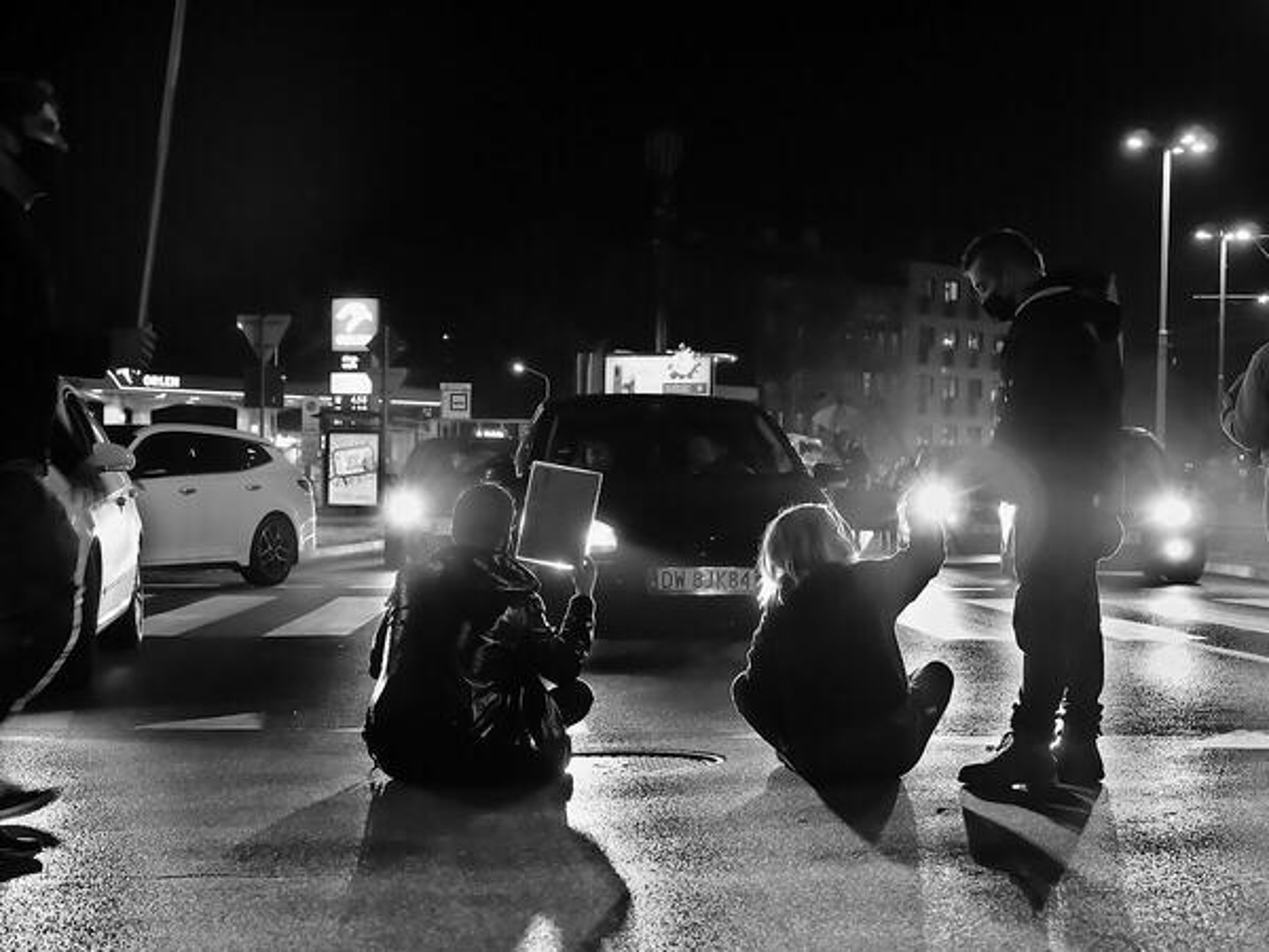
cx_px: 634
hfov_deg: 28.6
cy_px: 476
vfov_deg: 21.6
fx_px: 2493
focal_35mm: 68
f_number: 3.8
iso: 4000
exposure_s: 1/60
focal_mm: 34
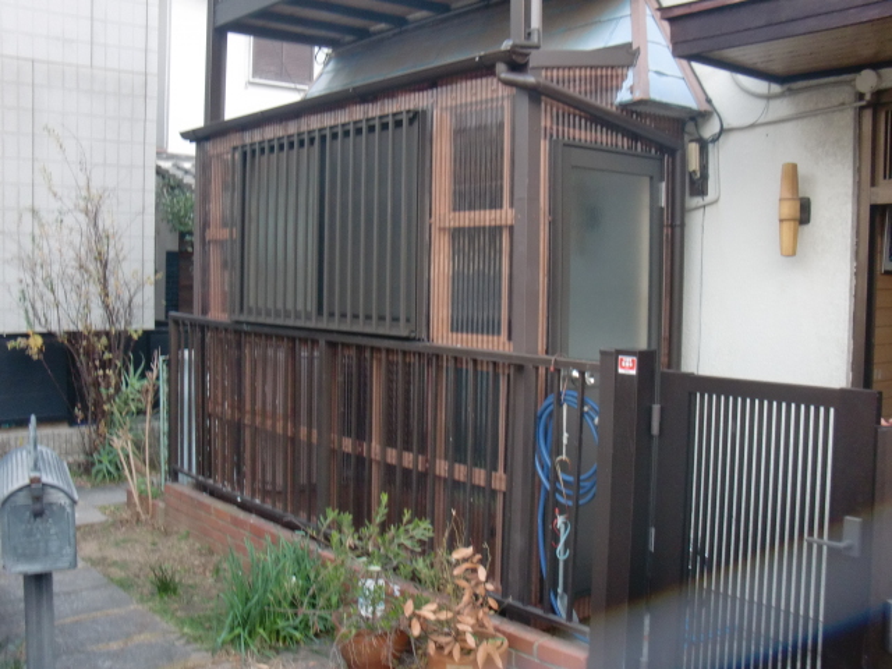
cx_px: 446
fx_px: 979
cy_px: 334
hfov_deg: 49.0
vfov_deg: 37.7
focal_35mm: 38
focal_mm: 6.66
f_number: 3.9
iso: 160
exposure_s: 1/60
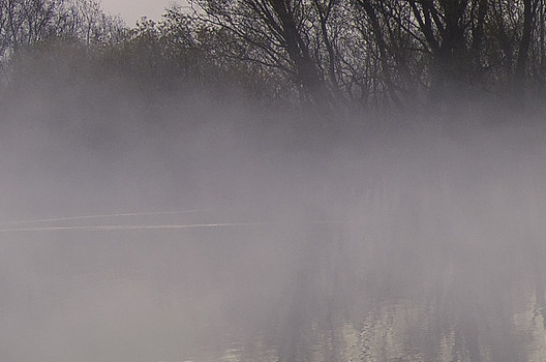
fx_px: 2271
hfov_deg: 12.3
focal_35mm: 150
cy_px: 325
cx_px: 1055
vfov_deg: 9.1
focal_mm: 22
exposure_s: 1/8
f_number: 7.1
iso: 100
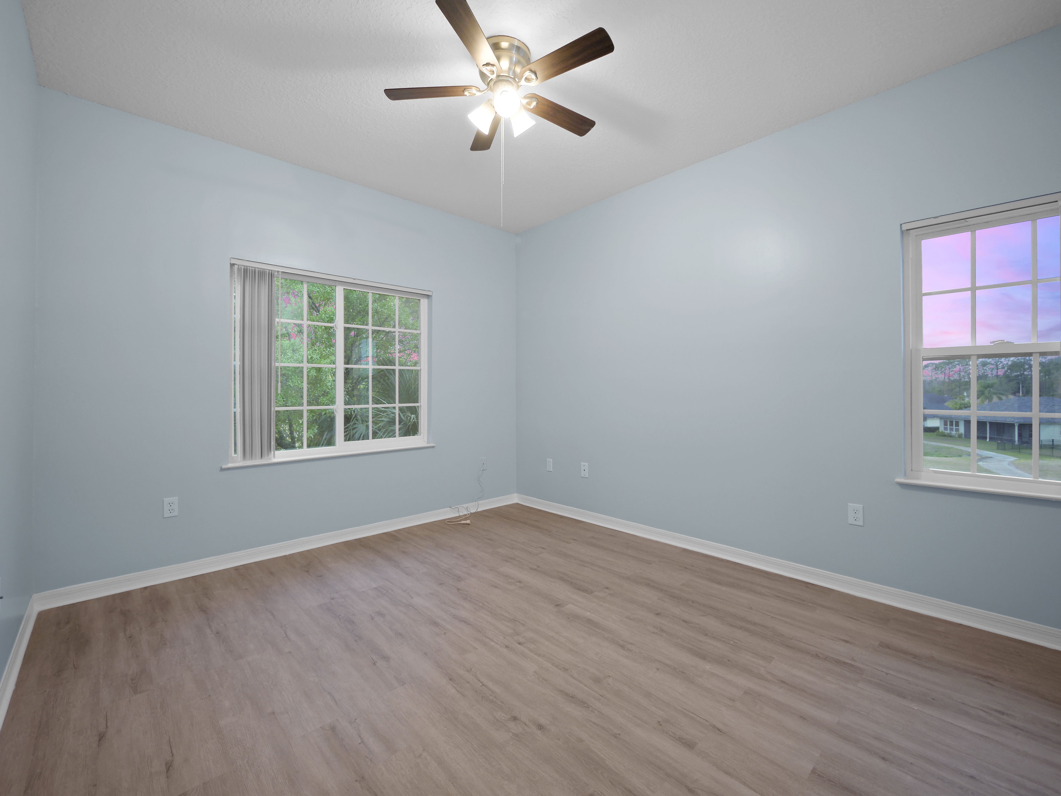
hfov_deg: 102.1
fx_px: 429
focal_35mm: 14
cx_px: 530
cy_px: 398
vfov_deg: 85.7
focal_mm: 7
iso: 400
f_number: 4
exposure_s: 1/15
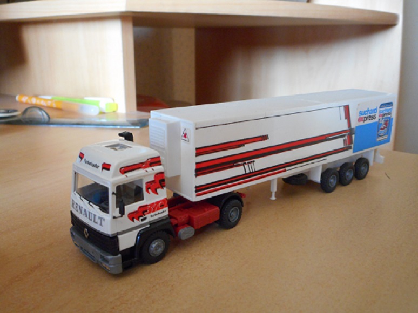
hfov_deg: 54.0
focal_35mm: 34
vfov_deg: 41.8
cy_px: 156
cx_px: 209
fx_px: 410
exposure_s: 1/15
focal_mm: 6
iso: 400
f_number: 4.2
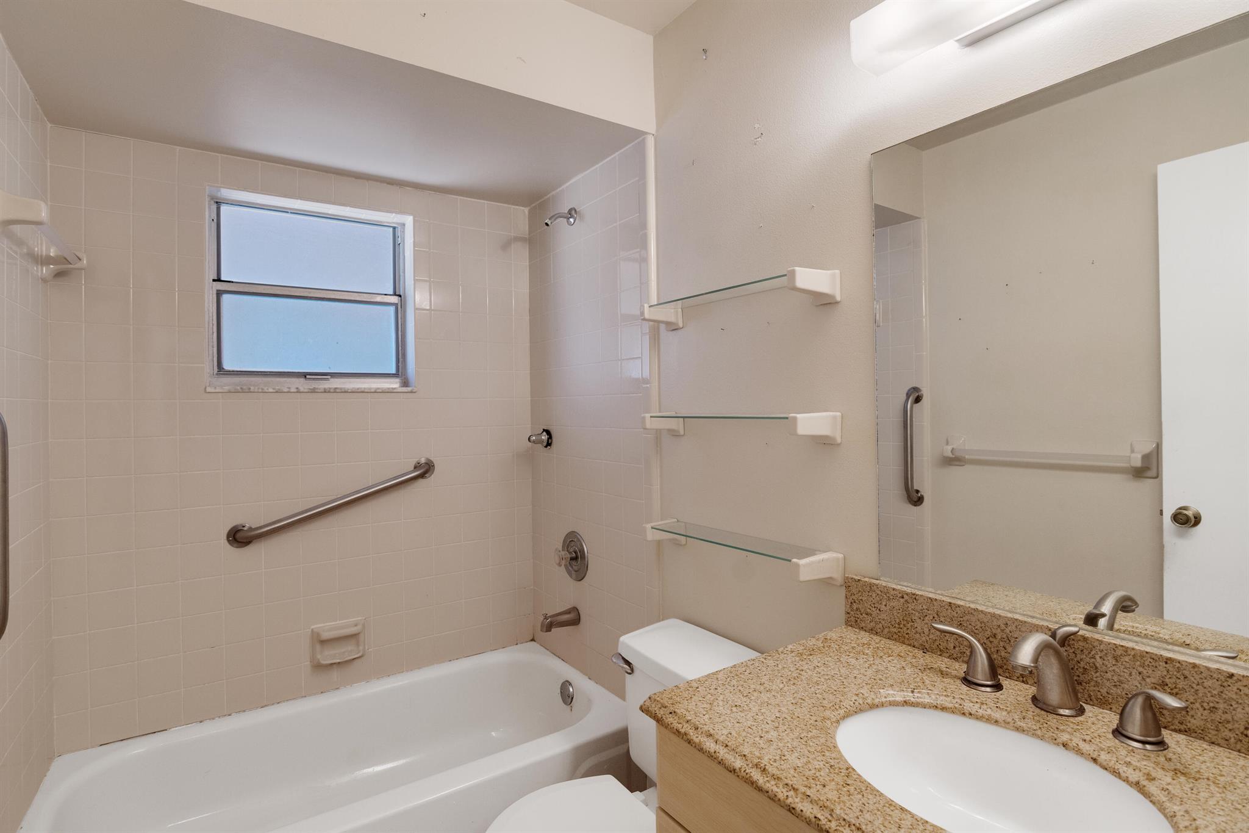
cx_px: 624
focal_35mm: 24
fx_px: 833
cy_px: 416
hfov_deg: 73.7
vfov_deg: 53.1
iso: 320
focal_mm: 16
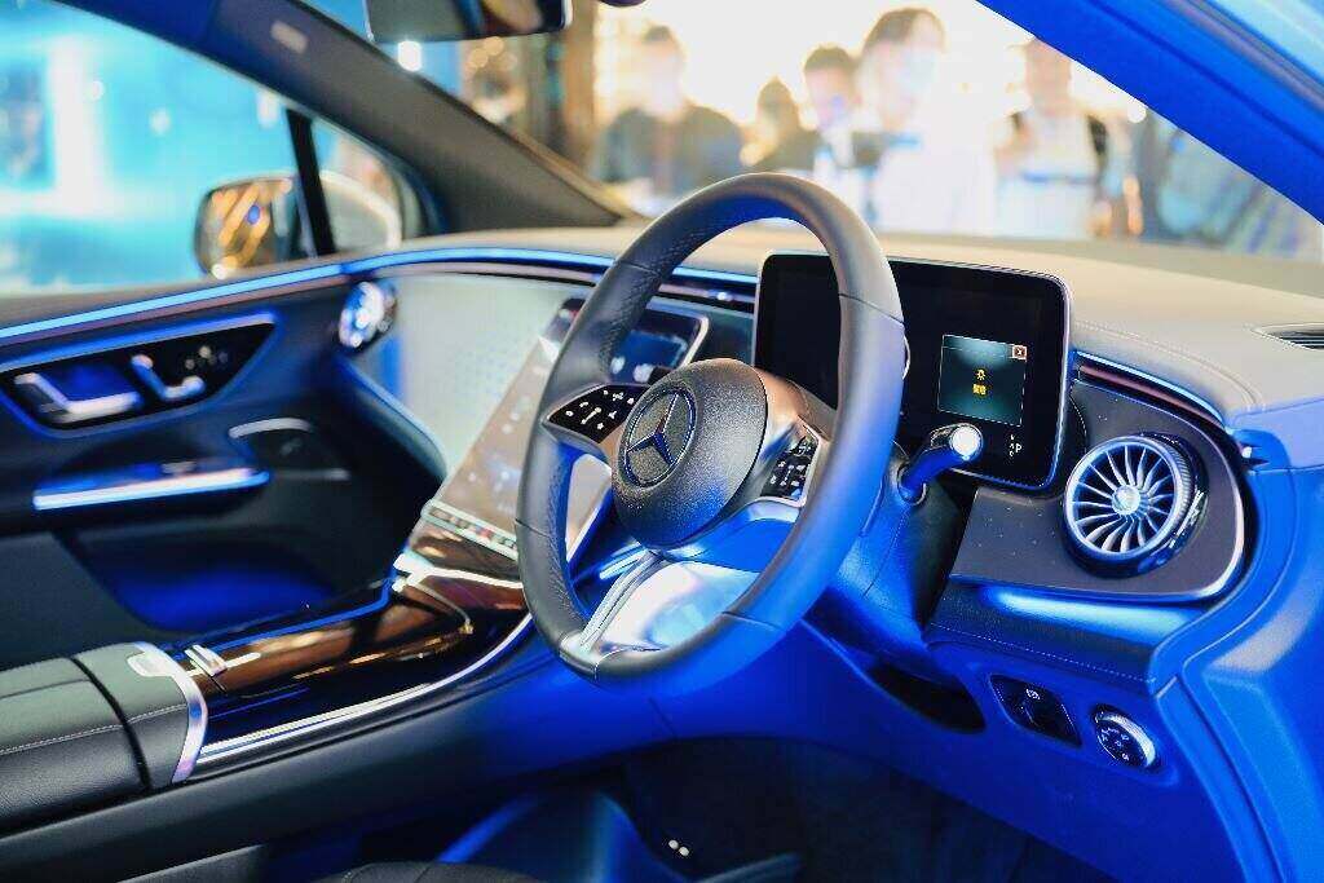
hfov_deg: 46.4
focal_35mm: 42
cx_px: 662
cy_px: 442
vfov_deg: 31.9
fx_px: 1545
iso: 1250
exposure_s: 1/13
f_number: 2.8
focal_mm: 42
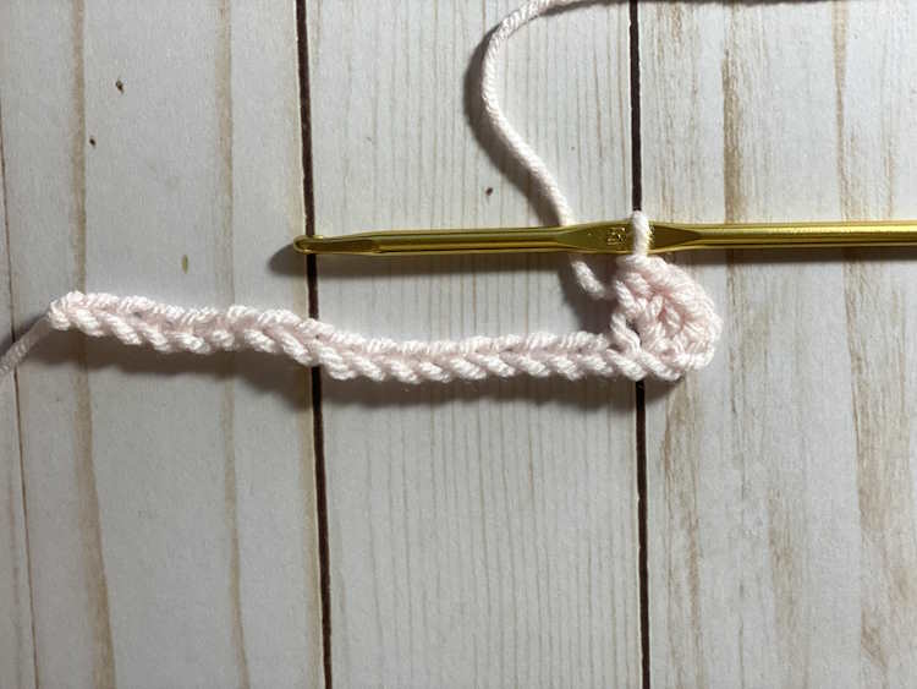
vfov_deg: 28.0
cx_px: 458
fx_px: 1378
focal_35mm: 52
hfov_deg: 36.8
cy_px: 344
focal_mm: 6
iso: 100
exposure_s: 1/120
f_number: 2
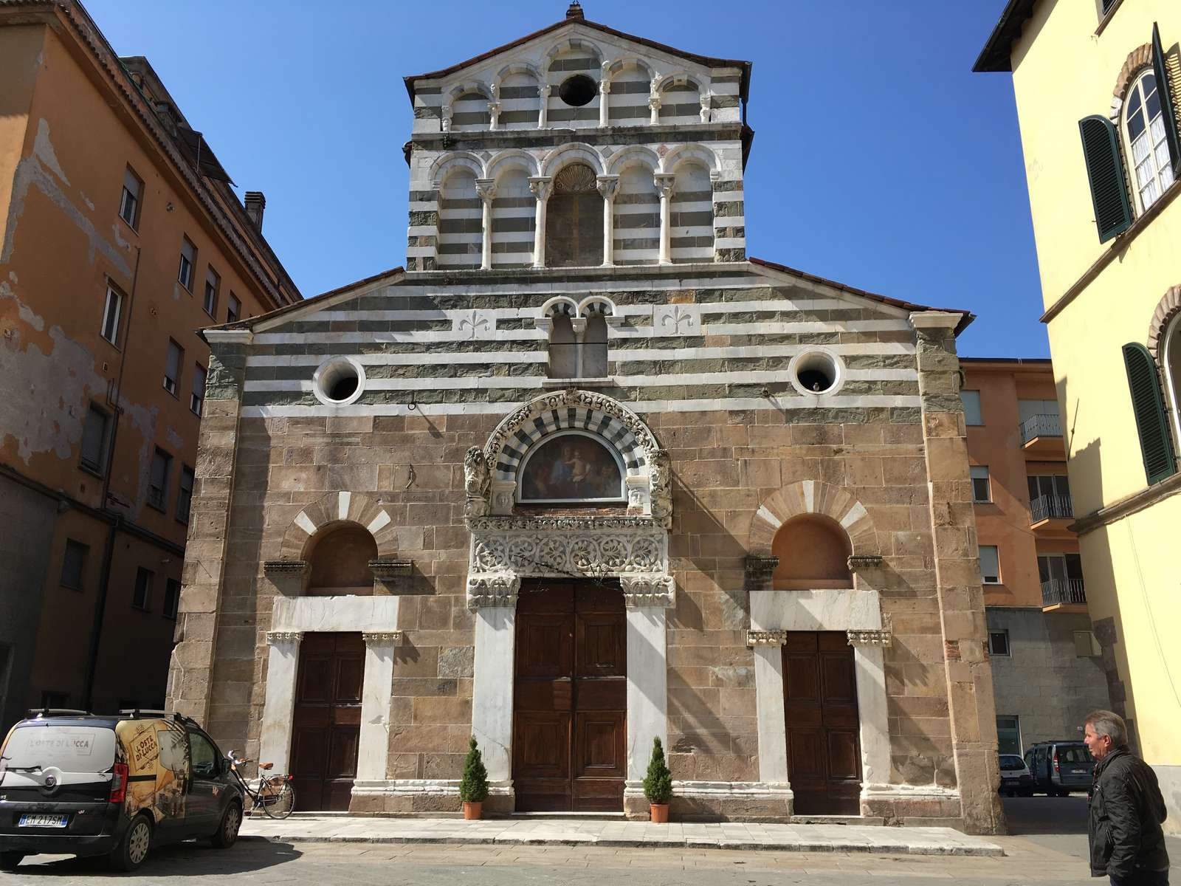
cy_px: 443
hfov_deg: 61.7
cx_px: 590
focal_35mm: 29
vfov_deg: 48.2
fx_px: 989
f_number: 2.2
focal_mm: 4.15
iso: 25
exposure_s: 1/1148
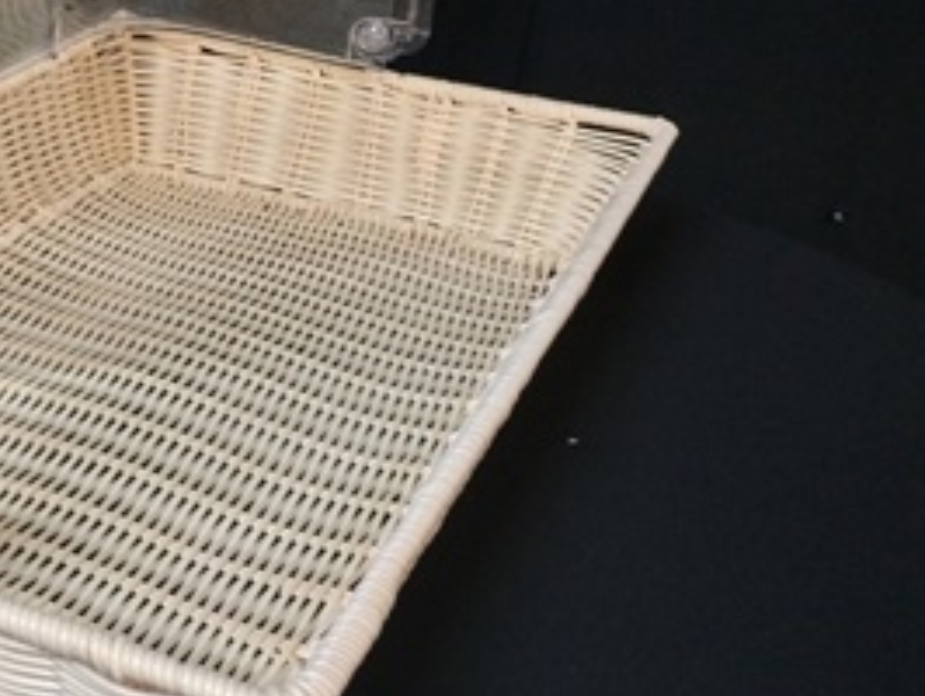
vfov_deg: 23.6
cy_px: 252
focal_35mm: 62
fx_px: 1658
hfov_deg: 30.1
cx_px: 136
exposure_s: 1/24
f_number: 2.2
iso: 320
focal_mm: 4.12
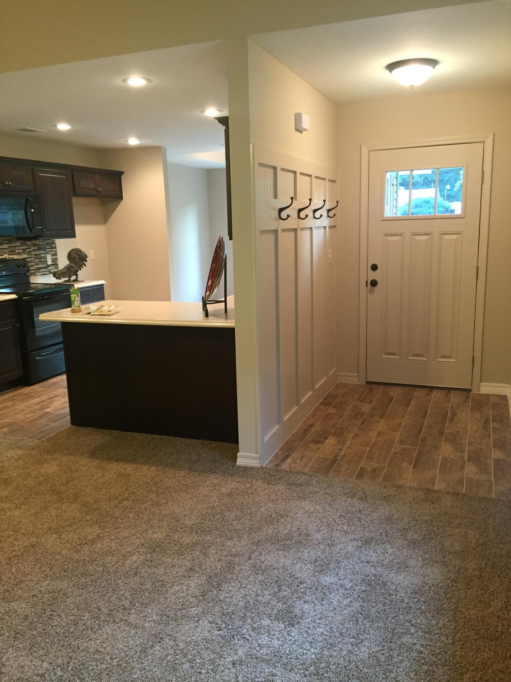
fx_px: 571
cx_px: 256
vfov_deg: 61.7
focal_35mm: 29
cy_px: 341
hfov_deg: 48.2
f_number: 2.2
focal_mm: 4.15
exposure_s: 1/30
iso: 160
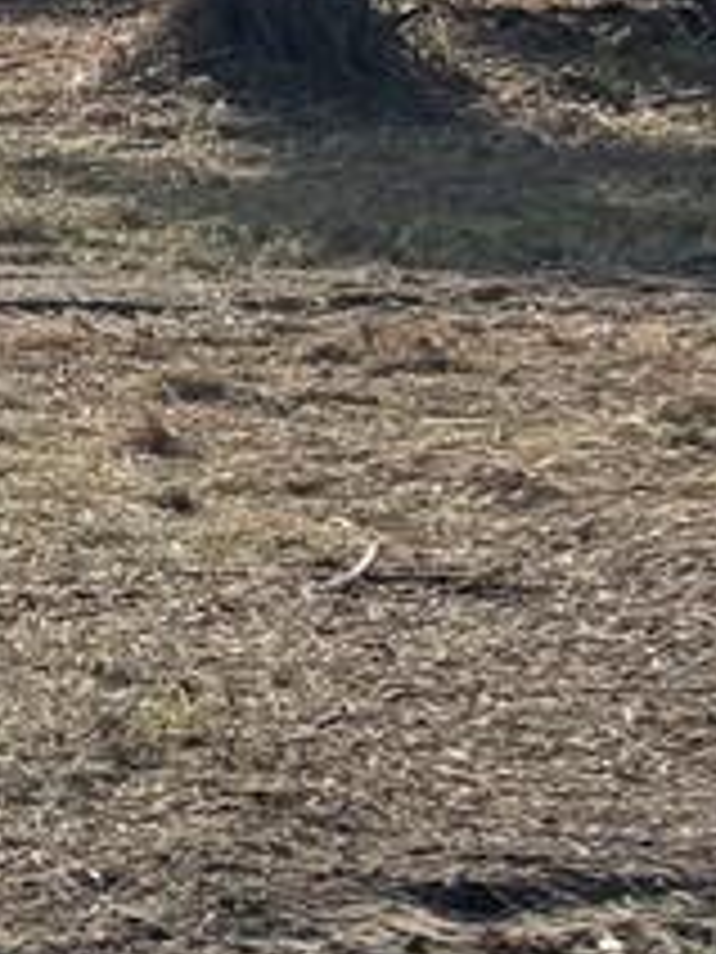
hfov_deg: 6.1
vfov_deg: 9.8
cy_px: -387
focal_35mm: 196
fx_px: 5405
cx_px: -2288
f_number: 1.6
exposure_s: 1/7194
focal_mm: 5.96
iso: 50
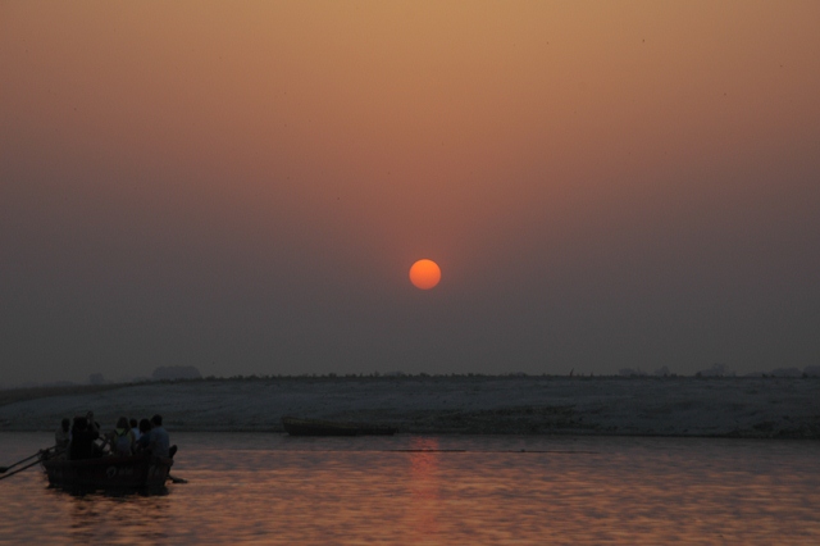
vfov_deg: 9.1
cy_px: 273
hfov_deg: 13.7
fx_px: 3415
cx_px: 410
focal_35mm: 150
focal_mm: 100
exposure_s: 1/125
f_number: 8
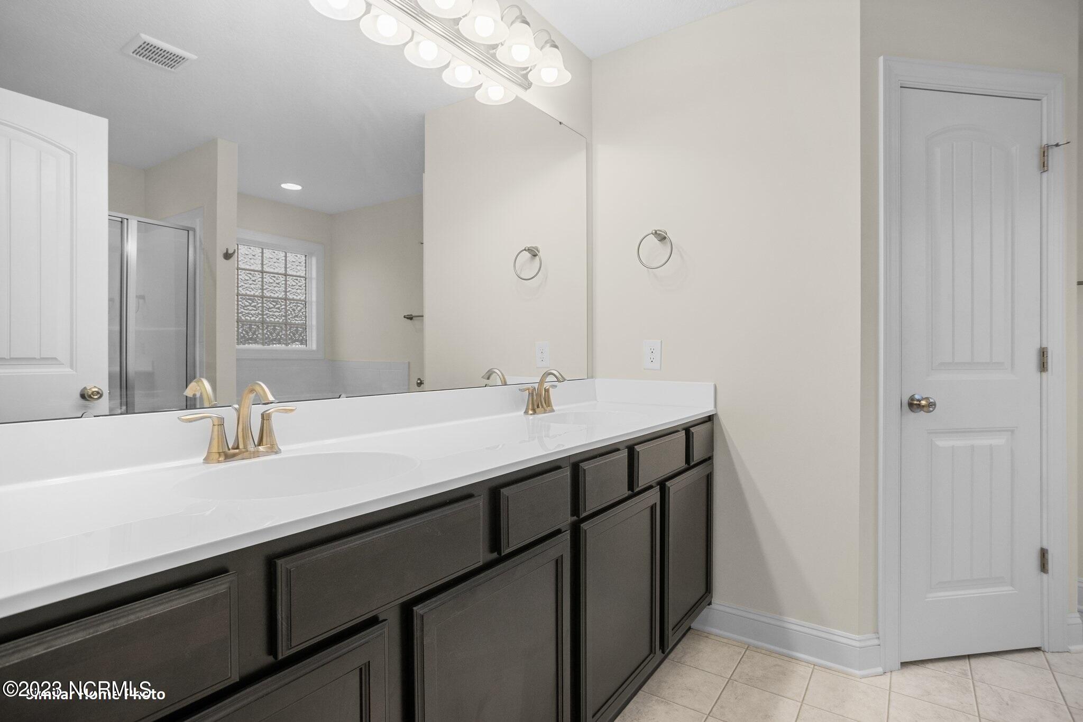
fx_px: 571
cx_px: 542
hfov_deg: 86.9
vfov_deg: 64.5
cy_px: 361
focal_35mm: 19
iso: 320
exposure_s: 1/15
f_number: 8
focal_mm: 19
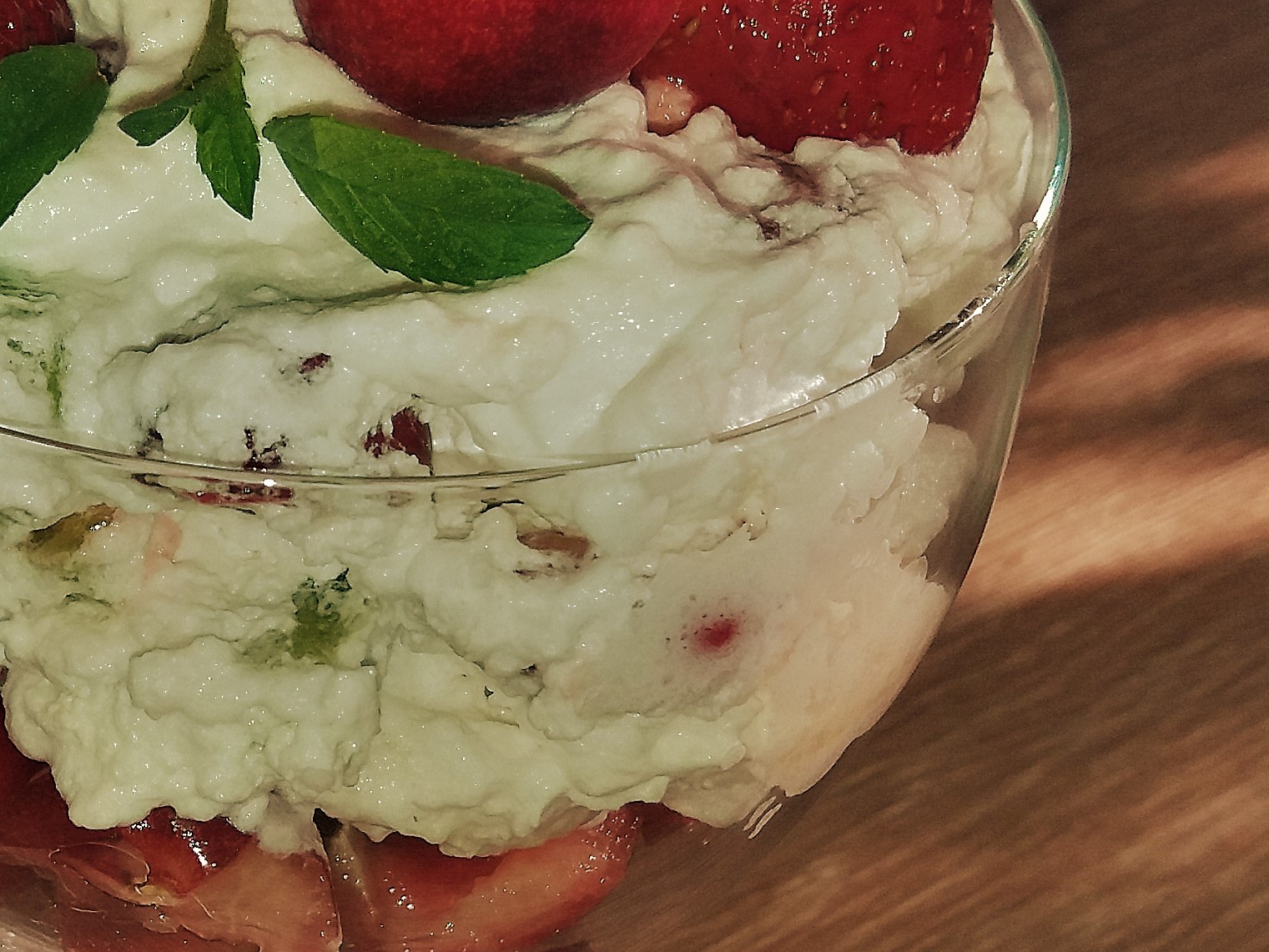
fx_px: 2786
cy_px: 592
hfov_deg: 25.3
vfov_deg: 19.4
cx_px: 293
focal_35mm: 76
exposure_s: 1/362
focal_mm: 3.7
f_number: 1.9
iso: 64
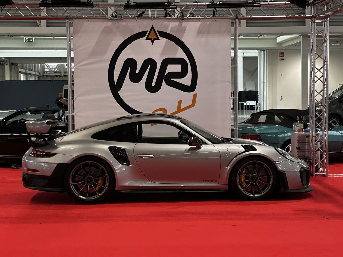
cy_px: 128
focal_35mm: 77
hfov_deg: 25.3
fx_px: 763
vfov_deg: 19.1
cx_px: 172
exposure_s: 1/60
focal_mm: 9
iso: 320
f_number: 2.8
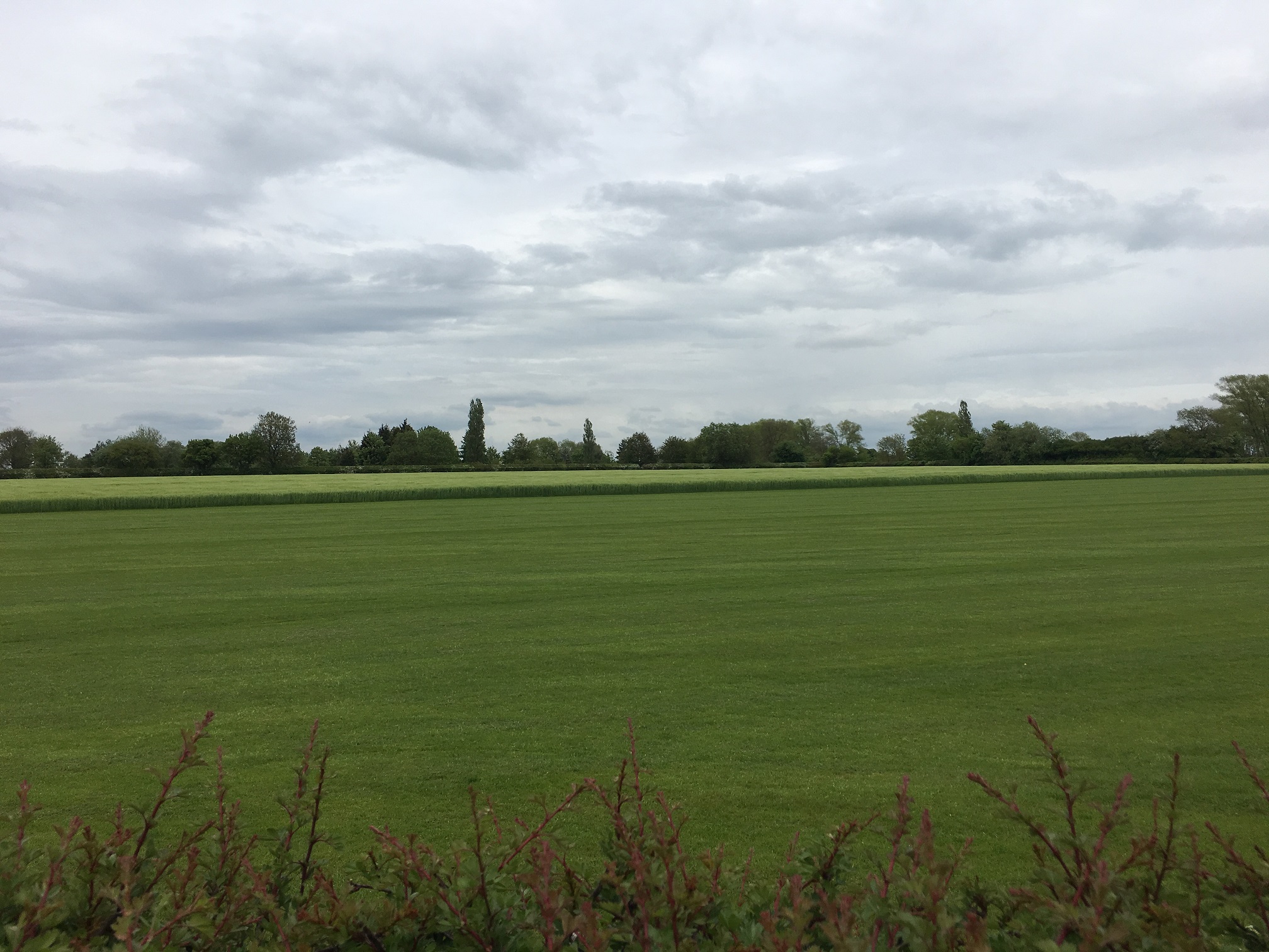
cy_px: 476
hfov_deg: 61.7
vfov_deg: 48.2
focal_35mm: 29
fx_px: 1063
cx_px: 634
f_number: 2.2
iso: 25
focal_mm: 4.15
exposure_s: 1/1832
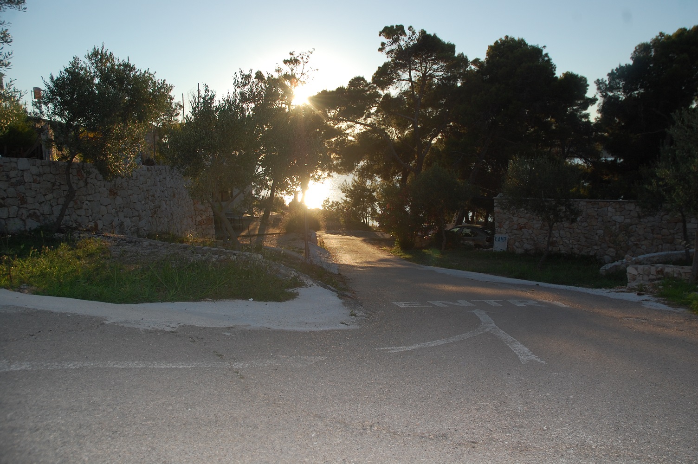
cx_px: 349
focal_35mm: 27
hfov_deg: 67.4
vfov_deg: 47.8
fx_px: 523
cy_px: 232
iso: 200
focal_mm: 18
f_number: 5.6
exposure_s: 1/500
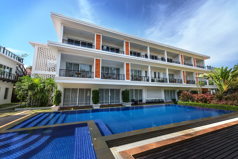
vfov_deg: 81.2
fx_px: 93
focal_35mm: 14
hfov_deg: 104.2
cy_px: 80
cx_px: 119
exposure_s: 1/2000
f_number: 10
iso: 100
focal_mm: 14
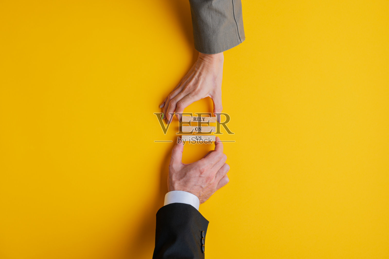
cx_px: 194
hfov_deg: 38.9
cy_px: 130
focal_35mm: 51
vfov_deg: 26.5
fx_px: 551
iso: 100
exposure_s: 1/160
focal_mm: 51
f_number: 8
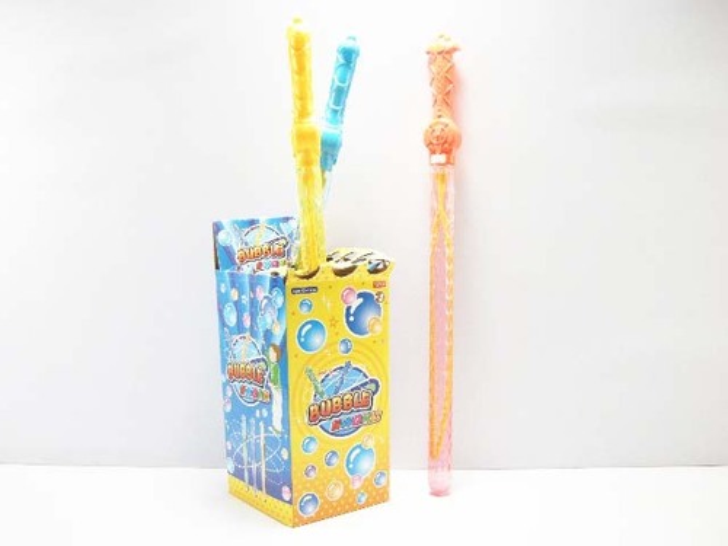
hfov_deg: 46.8
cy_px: 273
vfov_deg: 36.0
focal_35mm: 40
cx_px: 364
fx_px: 841
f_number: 2.9
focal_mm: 8.5
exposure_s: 1/60
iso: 294
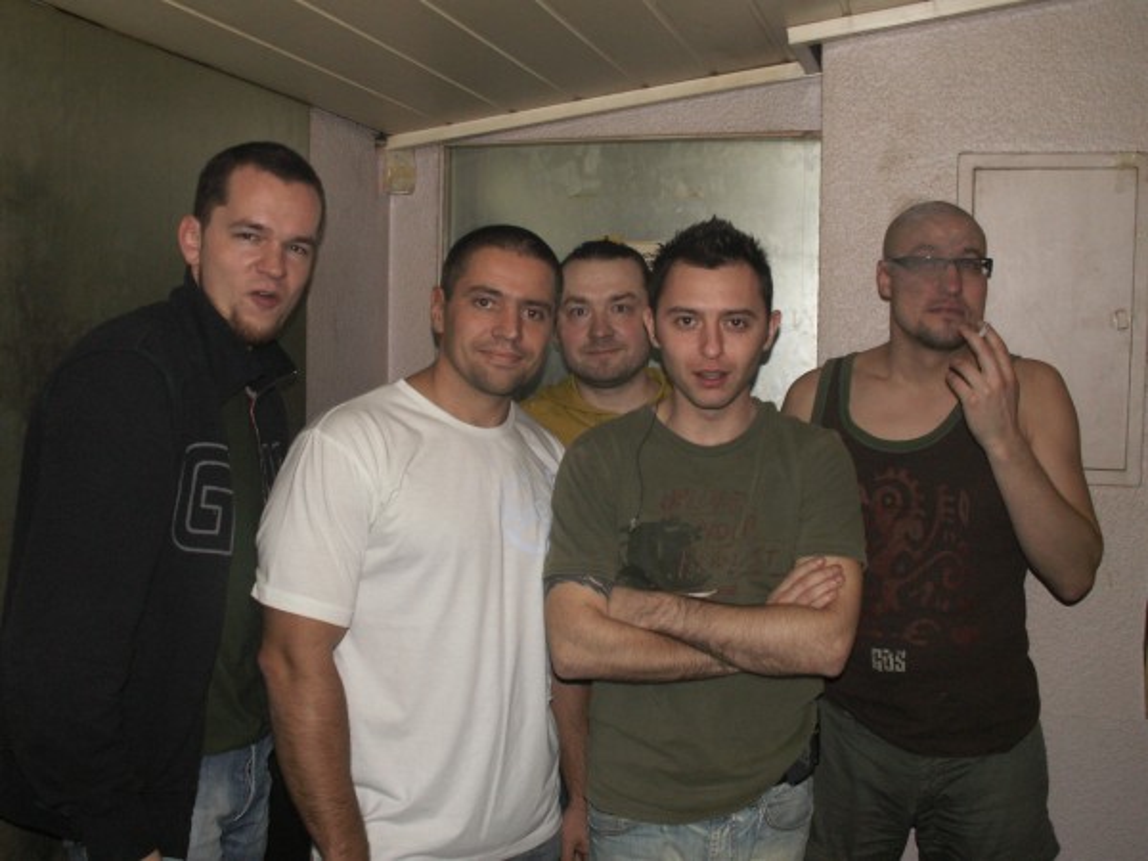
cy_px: 430
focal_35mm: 35
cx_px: 574
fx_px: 1161
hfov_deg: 52.6
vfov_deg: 40.7
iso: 160
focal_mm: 5.86
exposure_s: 1/40
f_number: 2.8
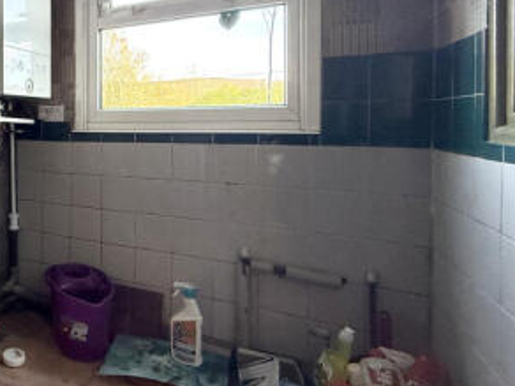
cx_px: 11
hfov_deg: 52.0
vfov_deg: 48.9
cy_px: 128
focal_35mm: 28
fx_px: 417
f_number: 2.2
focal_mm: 2.22
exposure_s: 1/99
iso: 200
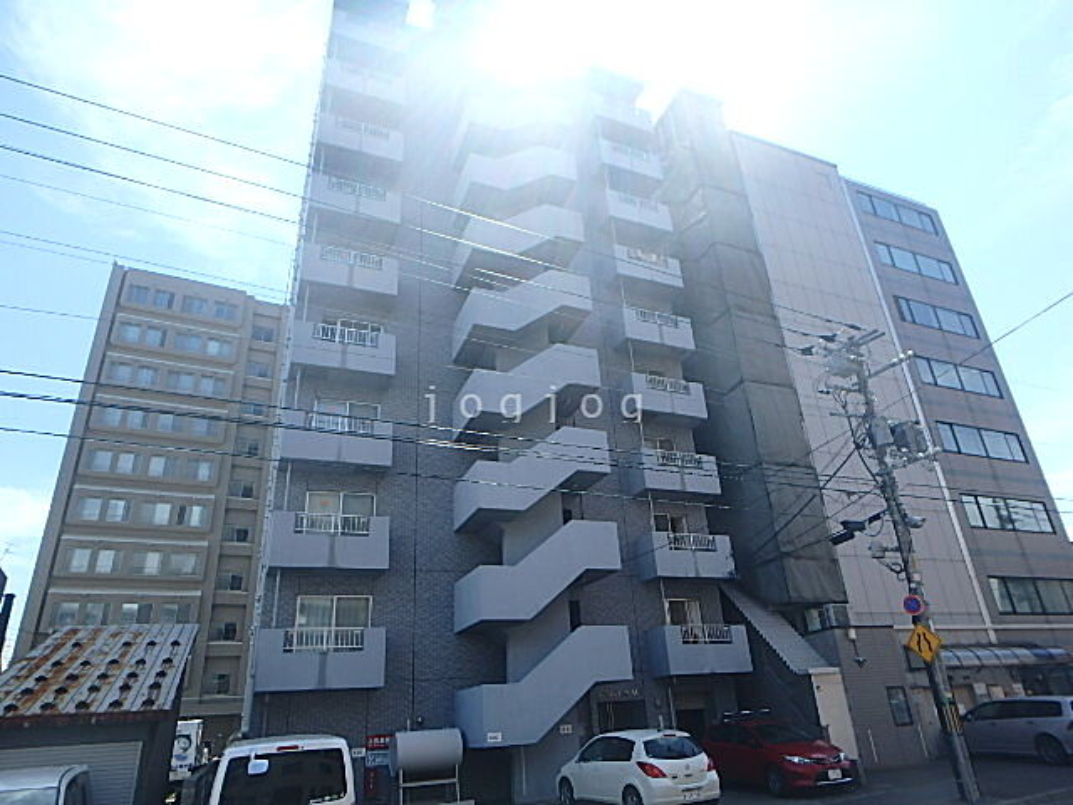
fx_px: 651
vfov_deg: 63.4
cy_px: 402
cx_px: 536
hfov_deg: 79.0
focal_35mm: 21
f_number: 3.5
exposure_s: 1/640
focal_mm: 3.7
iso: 125
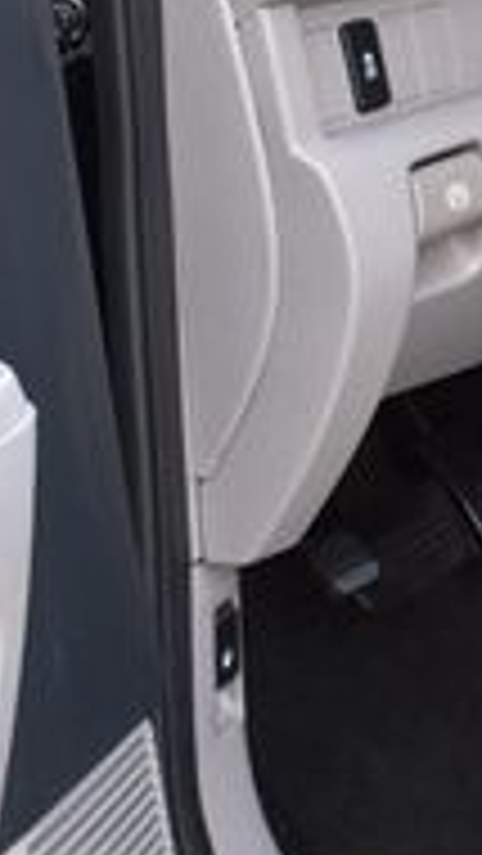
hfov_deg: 8.2
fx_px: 3241
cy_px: 364
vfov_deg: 15.0
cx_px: 883
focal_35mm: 143
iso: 400
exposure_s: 1/30
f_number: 7.1
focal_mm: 27
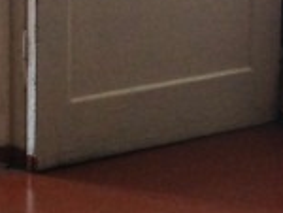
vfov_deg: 6.5
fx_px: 1842
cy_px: -149
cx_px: 341
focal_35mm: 225
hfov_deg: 8.7
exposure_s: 1/20
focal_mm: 4.13
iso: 64
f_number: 2.4
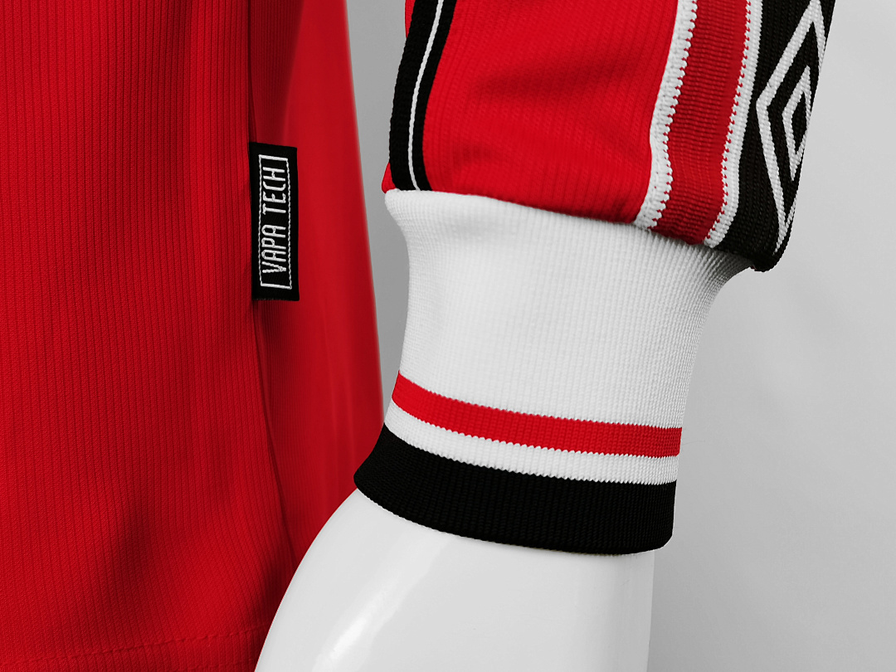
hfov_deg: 46.8
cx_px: 448
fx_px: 1035
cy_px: 336
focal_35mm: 40
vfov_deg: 36.0
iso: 100
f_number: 1.8
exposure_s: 1/60
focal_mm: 5.58
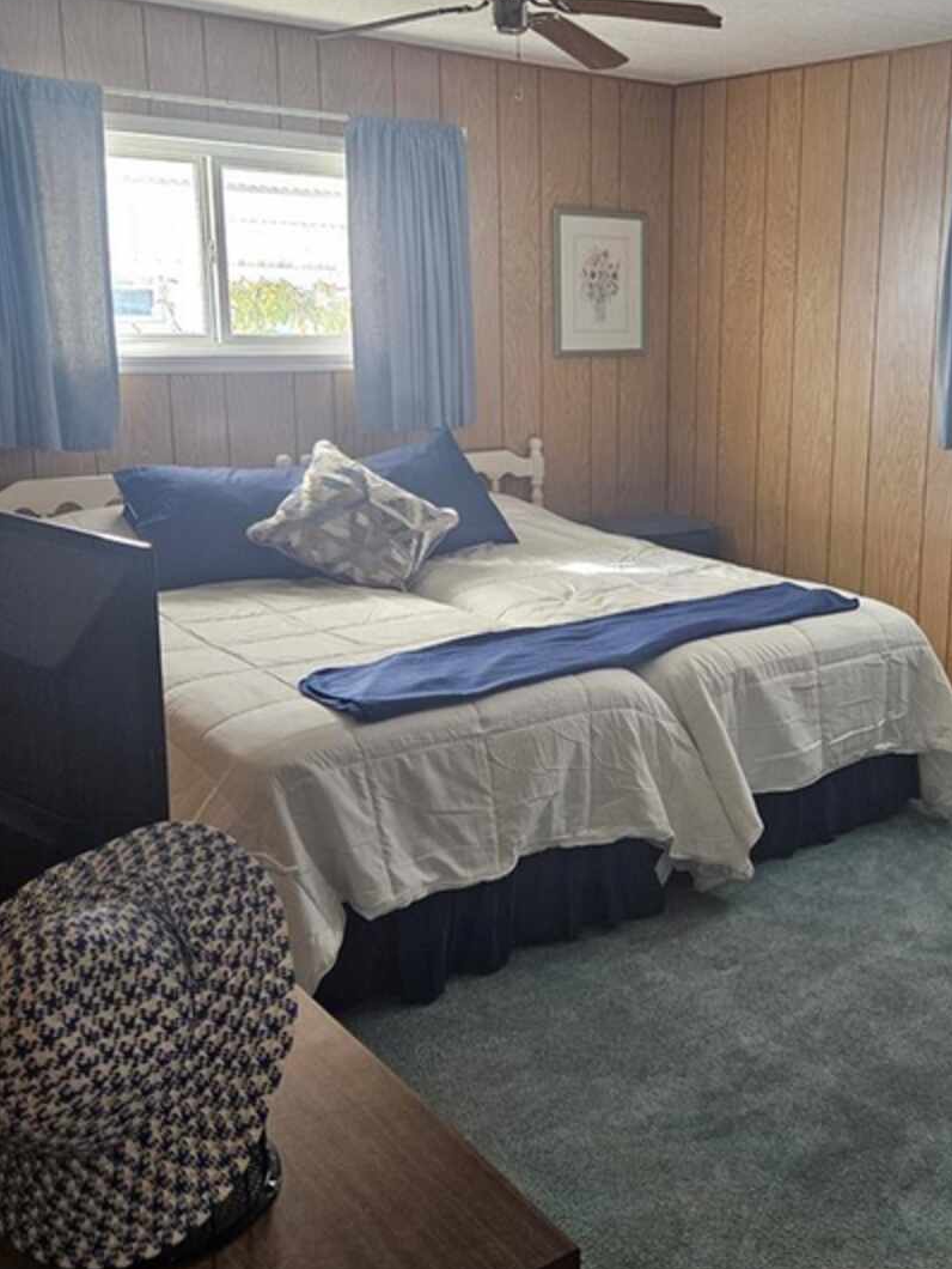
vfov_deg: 50.1
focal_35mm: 37
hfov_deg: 37.5
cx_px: 745
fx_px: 1356
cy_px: 602
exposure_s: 1/120
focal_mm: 5.4
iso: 320
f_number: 1.8
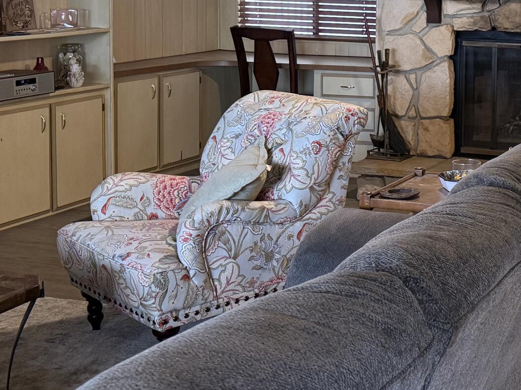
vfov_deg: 21.0
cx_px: 581
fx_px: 1023
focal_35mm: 68
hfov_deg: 26.2
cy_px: 22
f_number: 1.78
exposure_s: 1/120
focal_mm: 6.76
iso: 320
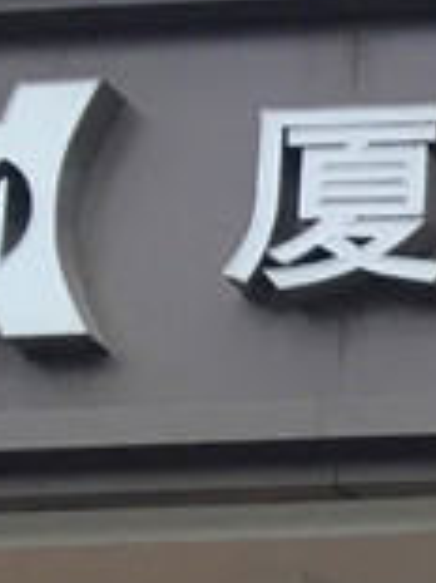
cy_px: 1350
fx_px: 3145
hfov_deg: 6.4
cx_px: 1767
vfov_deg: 9.5
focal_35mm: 187
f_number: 2.2
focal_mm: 4.15
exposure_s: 1/17
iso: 32
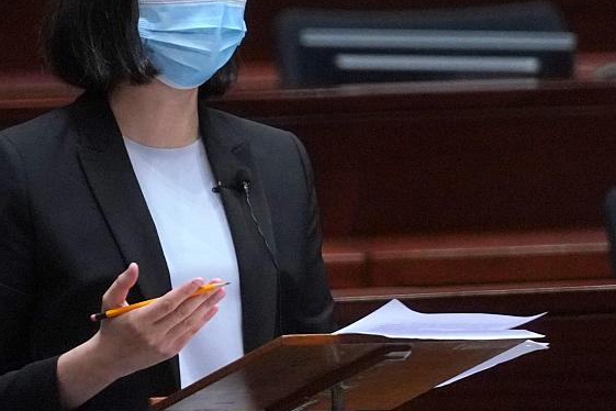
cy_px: 142
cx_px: 210
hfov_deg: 5.6
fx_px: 6245
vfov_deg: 3.8
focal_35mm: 365
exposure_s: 1/200
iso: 3200
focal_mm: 200
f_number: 2.8
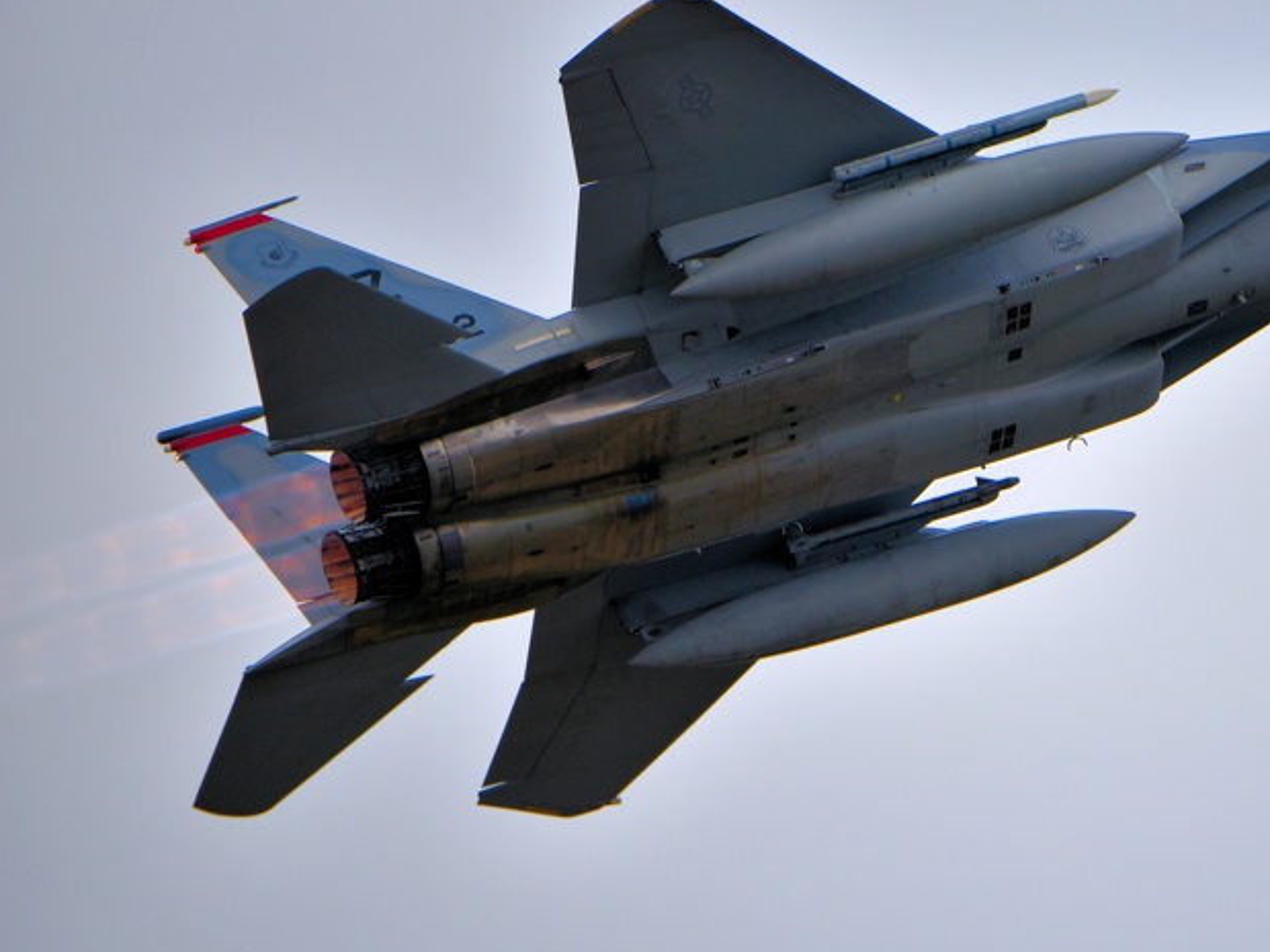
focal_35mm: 635
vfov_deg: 2.3
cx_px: 1043
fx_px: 23297
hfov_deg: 3.1
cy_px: 548
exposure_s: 1/1250
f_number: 5.6
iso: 250
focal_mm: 400
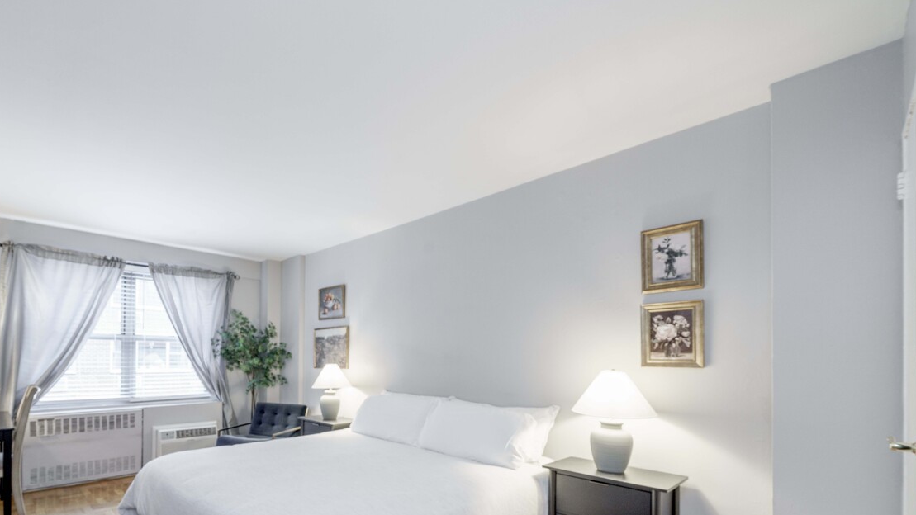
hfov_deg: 94.4
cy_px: 346
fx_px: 413
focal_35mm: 17
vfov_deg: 62.3
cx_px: 356
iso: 320
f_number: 9
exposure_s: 1/1.67
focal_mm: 12
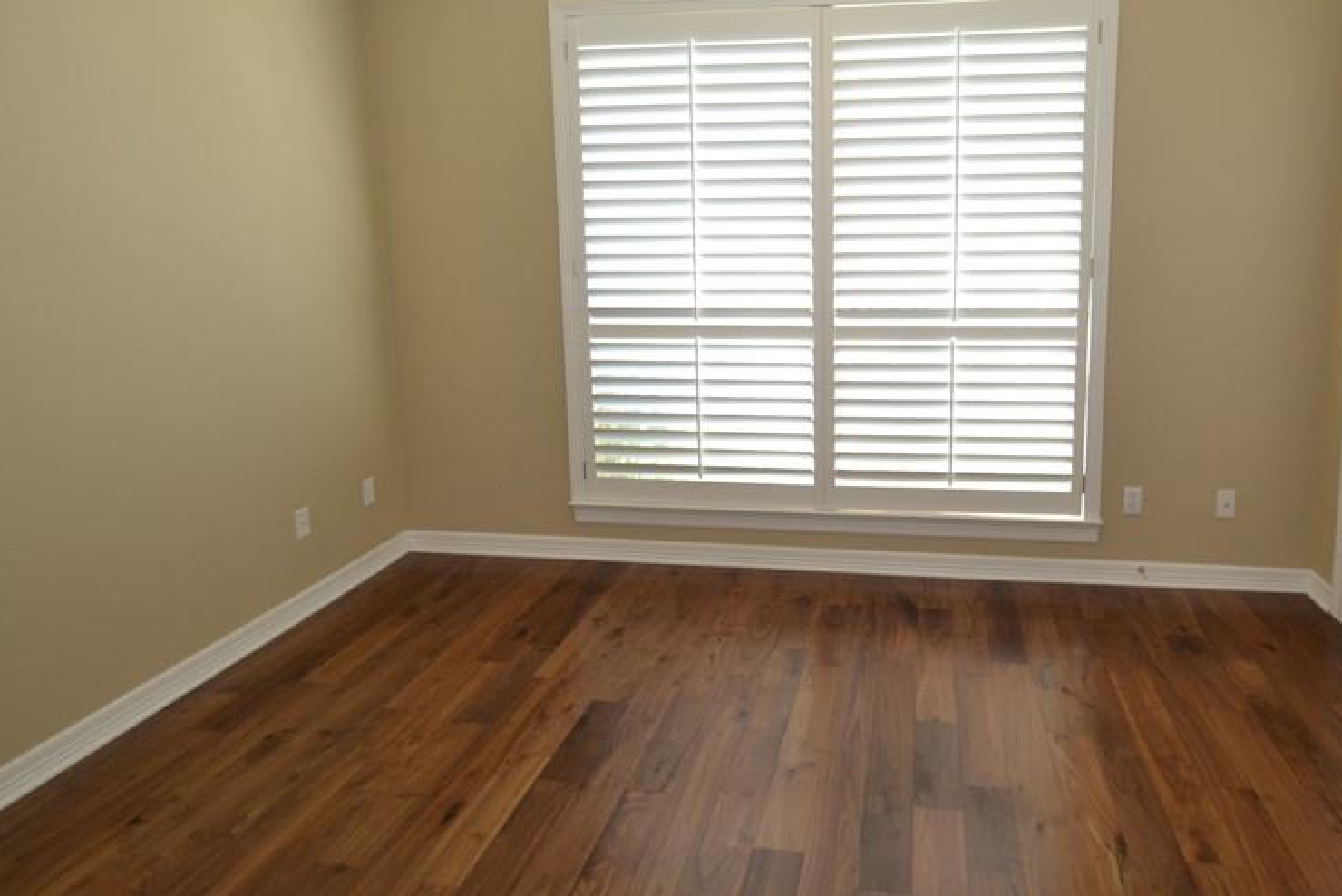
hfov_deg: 77.3
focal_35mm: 22
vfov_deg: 56.4
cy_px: 323
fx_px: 820
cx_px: 827
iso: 450
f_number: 3.5
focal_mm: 10
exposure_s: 1/60
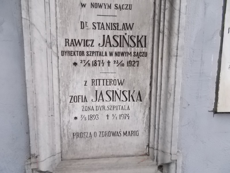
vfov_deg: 53.1
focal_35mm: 26
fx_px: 173
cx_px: 115
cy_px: 86
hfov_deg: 67.3
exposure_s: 1/60
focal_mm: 4.6
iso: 400
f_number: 3.2
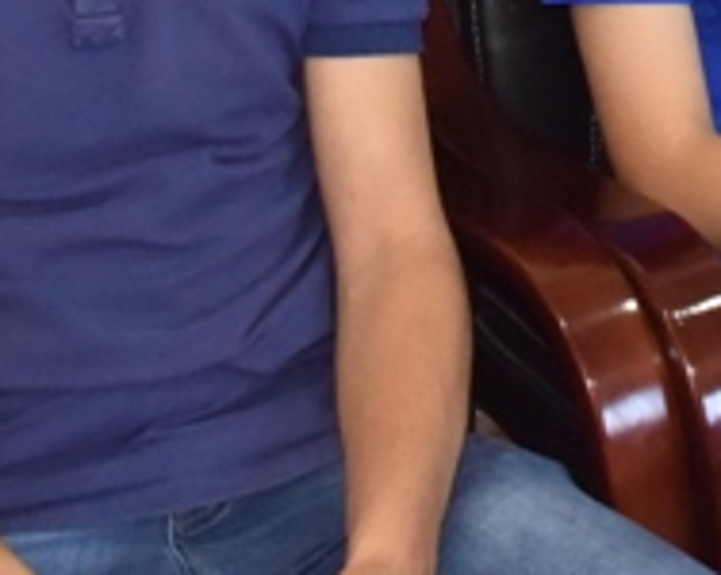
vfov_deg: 11.8
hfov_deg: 15.1
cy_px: -343
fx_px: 2622
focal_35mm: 123
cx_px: 851
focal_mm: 24
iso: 3200
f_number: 8
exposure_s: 1/250
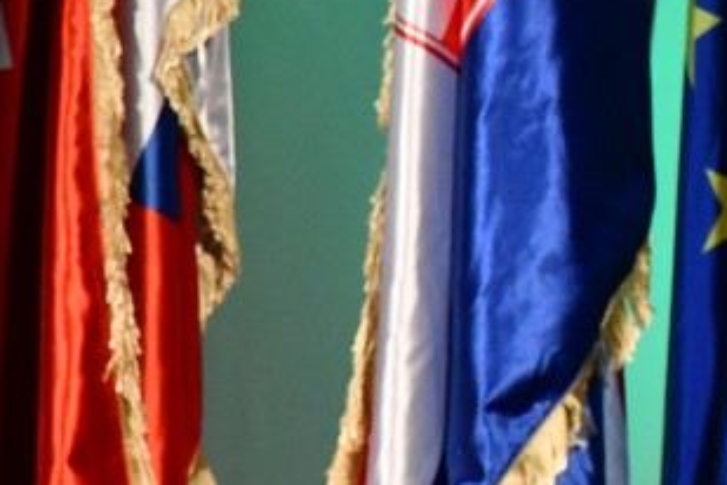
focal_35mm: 696
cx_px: 998
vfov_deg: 2.0
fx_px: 14054
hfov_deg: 3.0
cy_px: 204
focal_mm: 140
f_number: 5.6
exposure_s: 1/250
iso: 4000
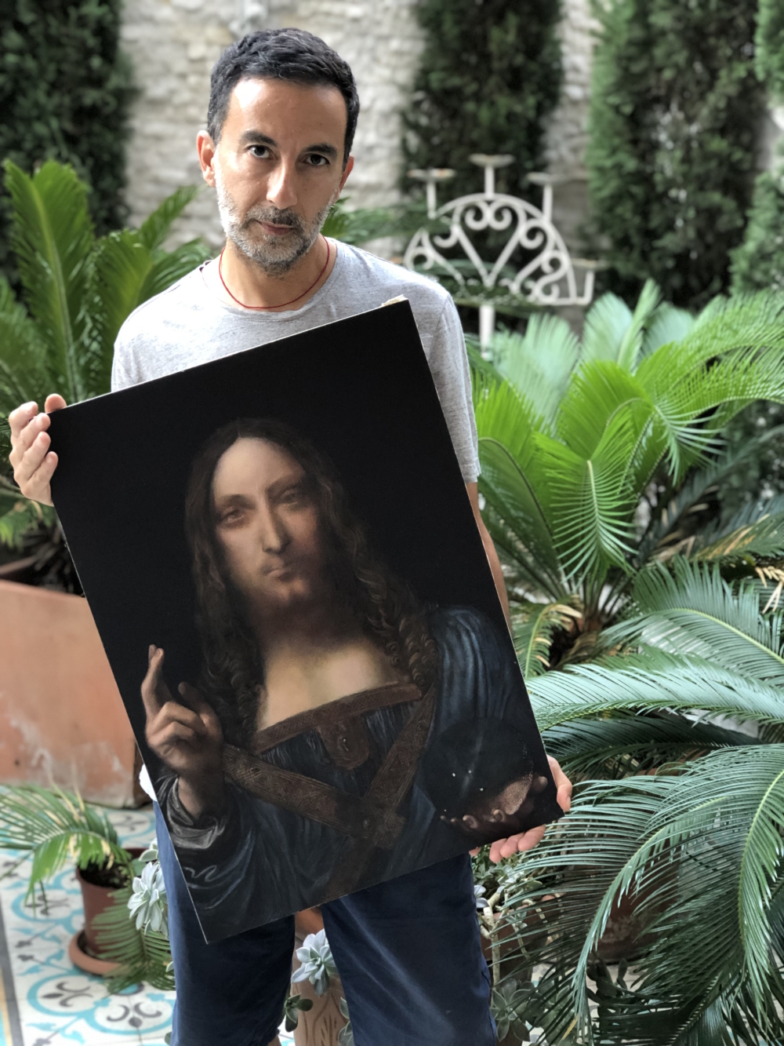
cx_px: 392
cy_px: 523
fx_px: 1721
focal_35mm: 57
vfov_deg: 33.8
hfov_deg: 25.7
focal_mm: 6.6
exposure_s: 1/30
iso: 200
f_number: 2.8
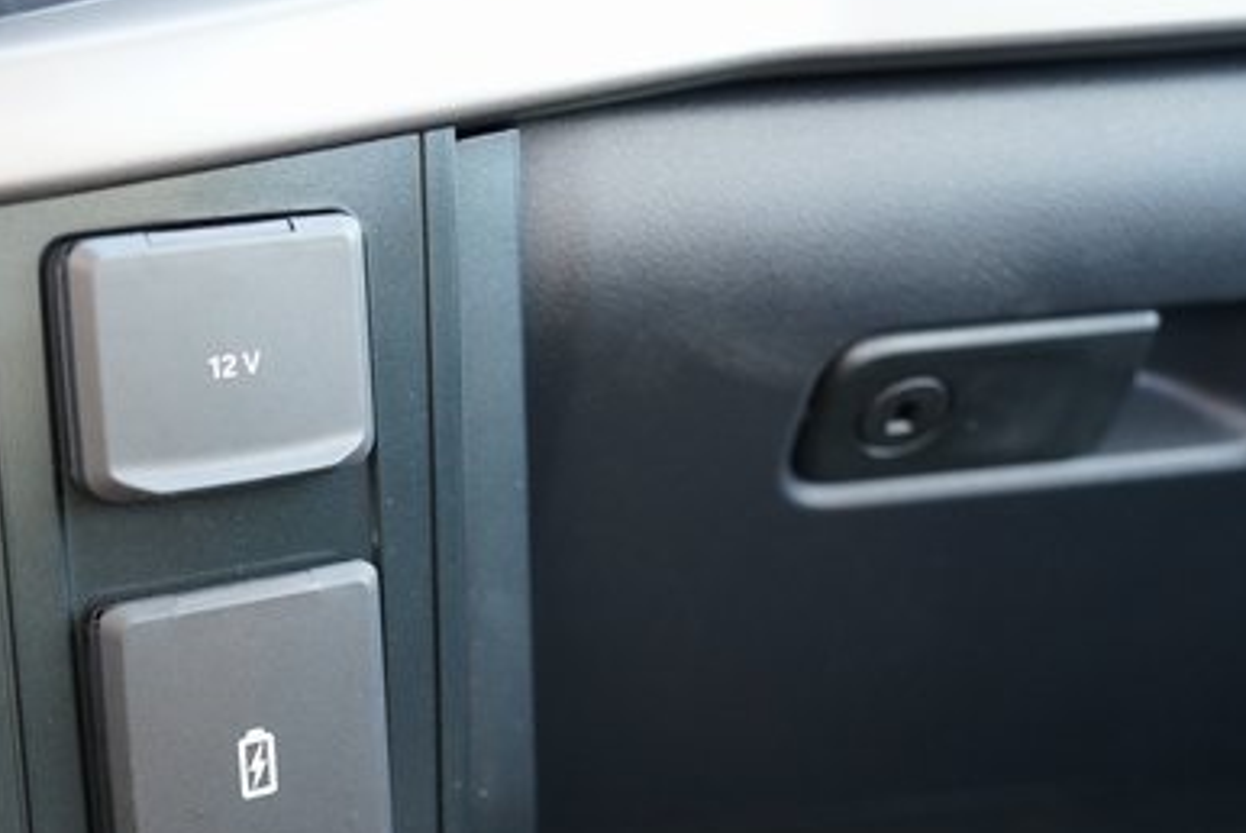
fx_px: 2009
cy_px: 638
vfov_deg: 23.2
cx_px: 281
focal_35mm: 58
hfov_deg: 33.6
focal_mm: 35
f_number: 4
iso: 1250
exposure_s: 1/60
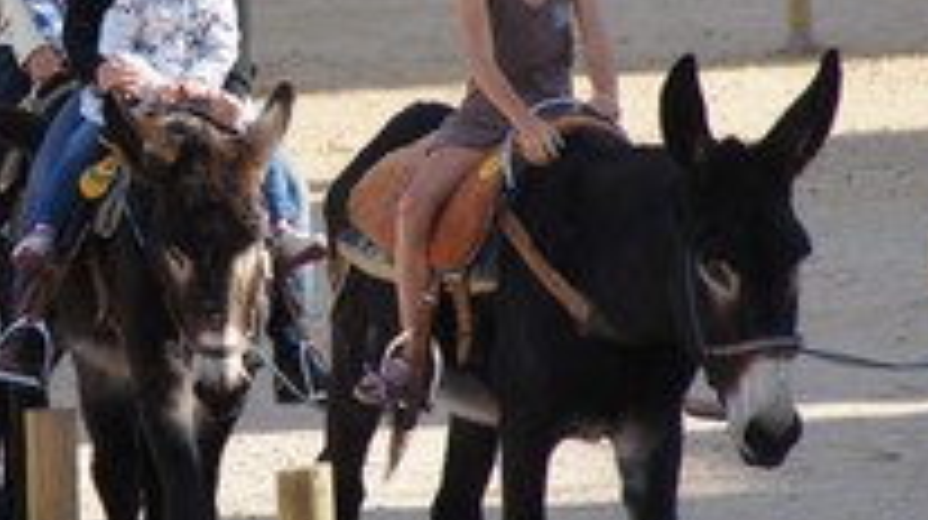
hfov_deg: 3.1
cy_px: 128
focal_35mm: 698
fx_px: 17160
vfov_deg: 1.7
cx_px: 152
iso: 200
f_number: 6.3
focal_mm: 200
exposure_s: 1/320
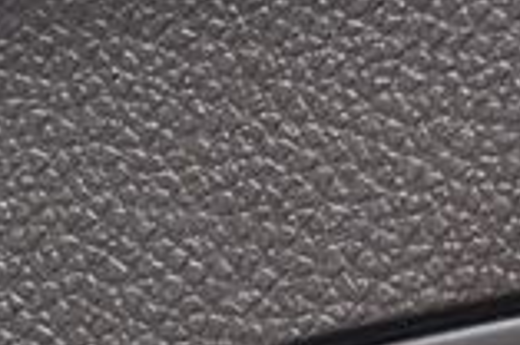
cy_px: 637
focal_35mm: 318
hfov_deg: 6.5
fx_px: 4584
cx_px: 444
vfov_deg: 4.3
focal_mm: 52
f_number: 5.6
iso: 2200
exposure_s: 1/125
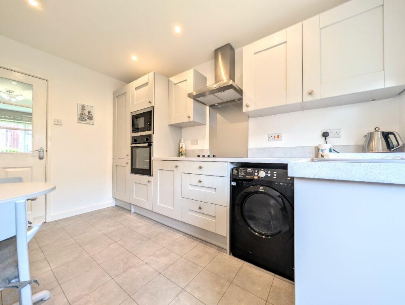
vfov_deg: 94.6
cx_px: 202
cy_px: 152
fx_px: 141
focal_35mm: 12
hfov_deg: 110.5
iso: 65
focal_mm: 2.02
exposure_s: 1/100
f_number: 1.7
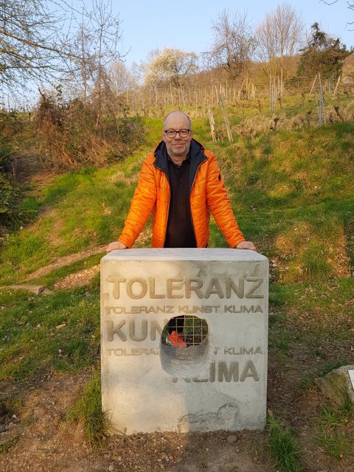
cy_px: 236
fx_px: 355
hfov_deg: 53.1
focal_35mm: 26
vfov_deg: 67.3
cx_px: 177
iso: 40
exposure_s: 1/412
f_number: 1.7
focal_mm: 4.3
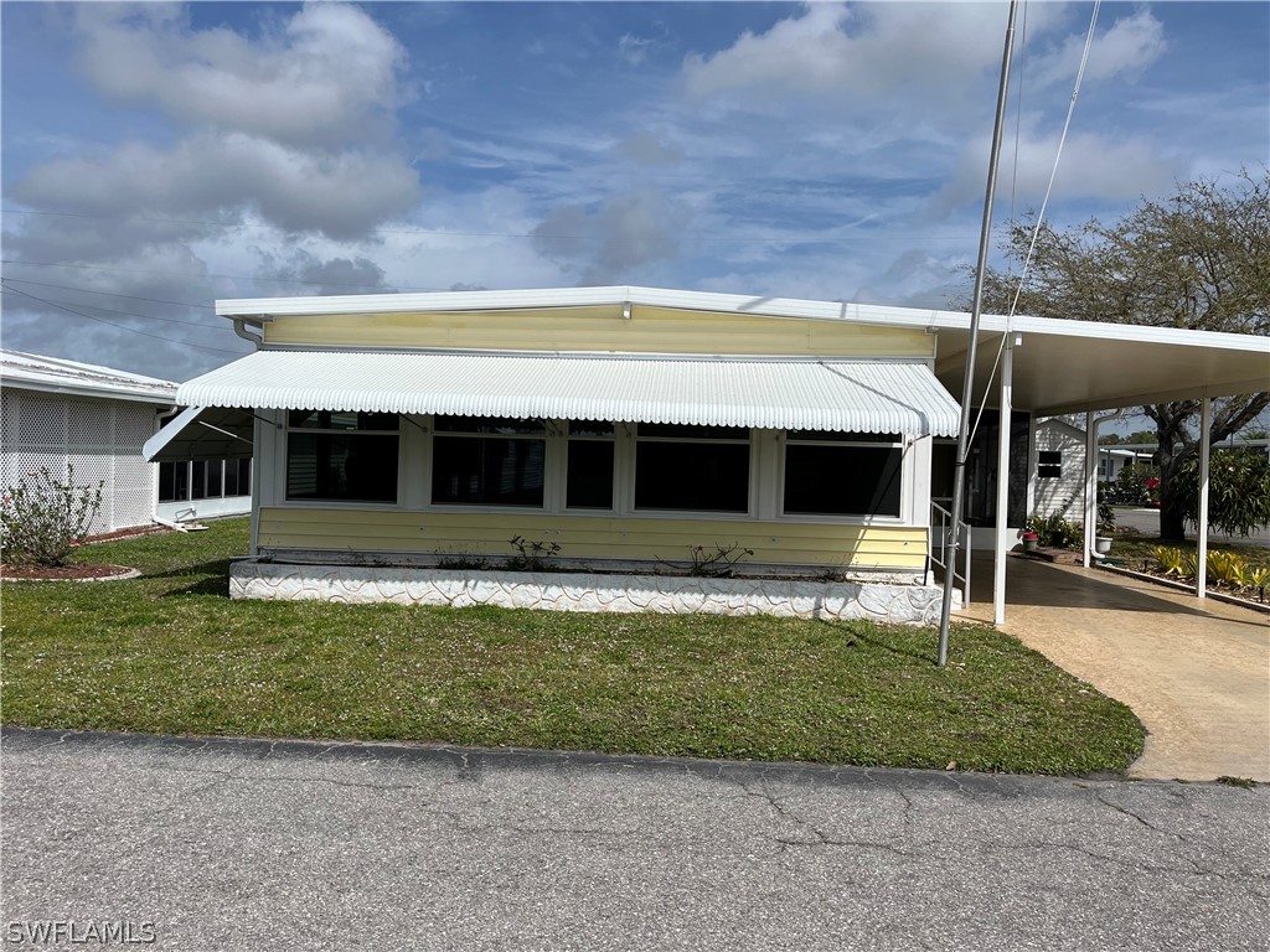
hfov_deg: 67.3
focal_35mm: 26
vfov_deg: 53.1
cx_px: 635
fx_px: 954
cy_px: 476
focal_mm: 5.1
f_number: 1.6
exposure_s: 1/8403
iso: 50
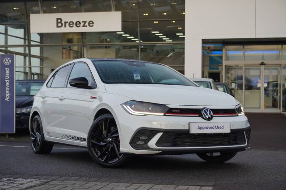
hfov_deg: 32.6
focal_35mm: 62
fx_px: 488
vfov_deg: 22.1
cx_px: 143
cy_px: 95
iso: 160
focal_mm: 41
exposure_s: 1/80
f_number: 5.6
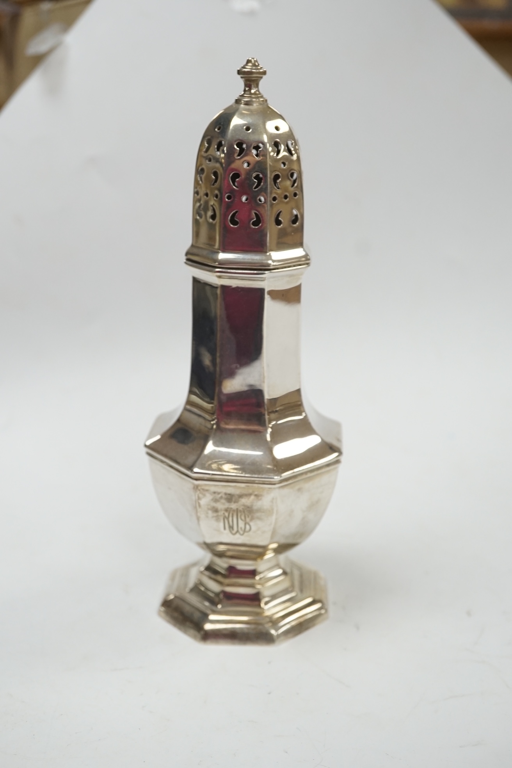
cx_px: 256
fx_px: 960
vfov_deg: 43.6
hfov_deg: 29.9
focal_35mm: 45
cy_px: 384
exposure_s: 1/200
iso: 1000
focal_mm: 30
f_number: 9
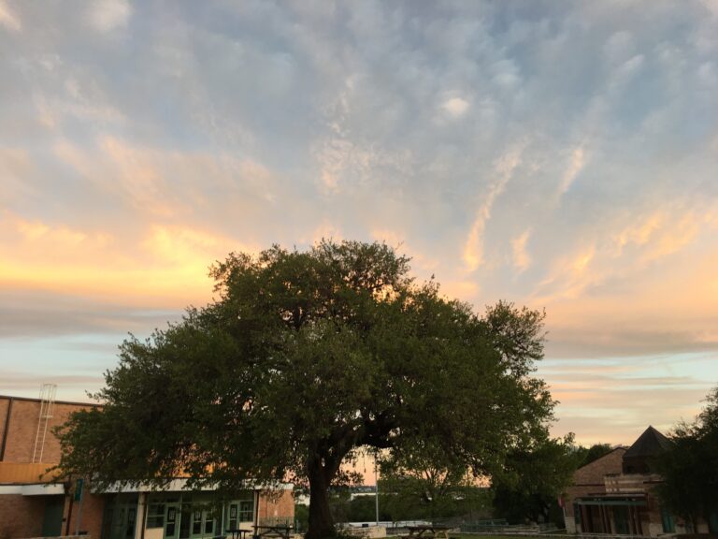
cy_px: 270
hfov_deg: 61.7
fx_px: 602
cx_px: 359
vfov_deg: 48.2
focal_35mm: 29
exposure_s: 1/60
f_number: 2.2
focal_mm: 4.15
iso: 32
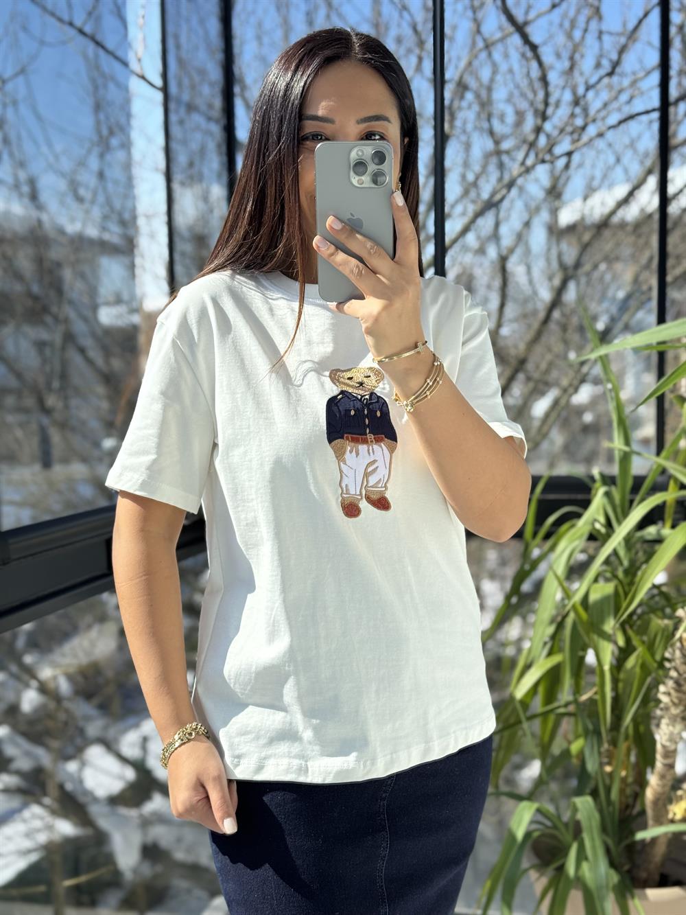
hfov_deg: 30.3
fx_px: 1268
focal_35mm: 48
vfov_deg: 39.7
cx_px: 343
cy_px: 458
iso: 64
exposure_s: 1/1238
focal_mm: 6.76
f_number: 1.78
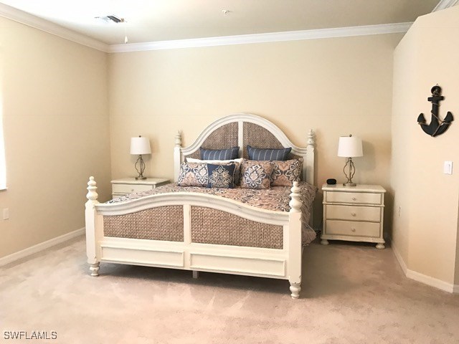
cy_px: 172
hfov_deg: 63.4
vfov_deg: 49.7
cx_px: 230
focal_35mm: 28
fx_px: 371
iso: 100
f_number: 1.8
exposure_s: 1/13
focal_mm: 3.99
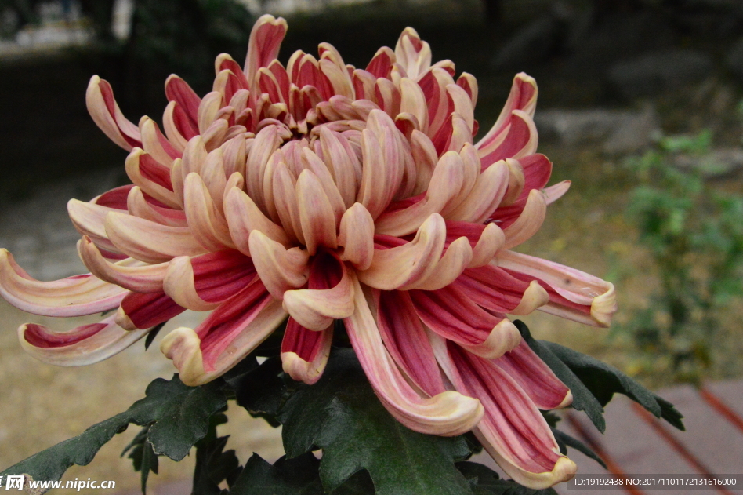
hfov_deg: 25.1
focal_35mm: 81
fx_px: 1671
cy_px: 230
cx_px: 351
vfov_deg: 16.8
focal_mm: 50
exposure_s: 1/250
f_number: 18
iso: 5000
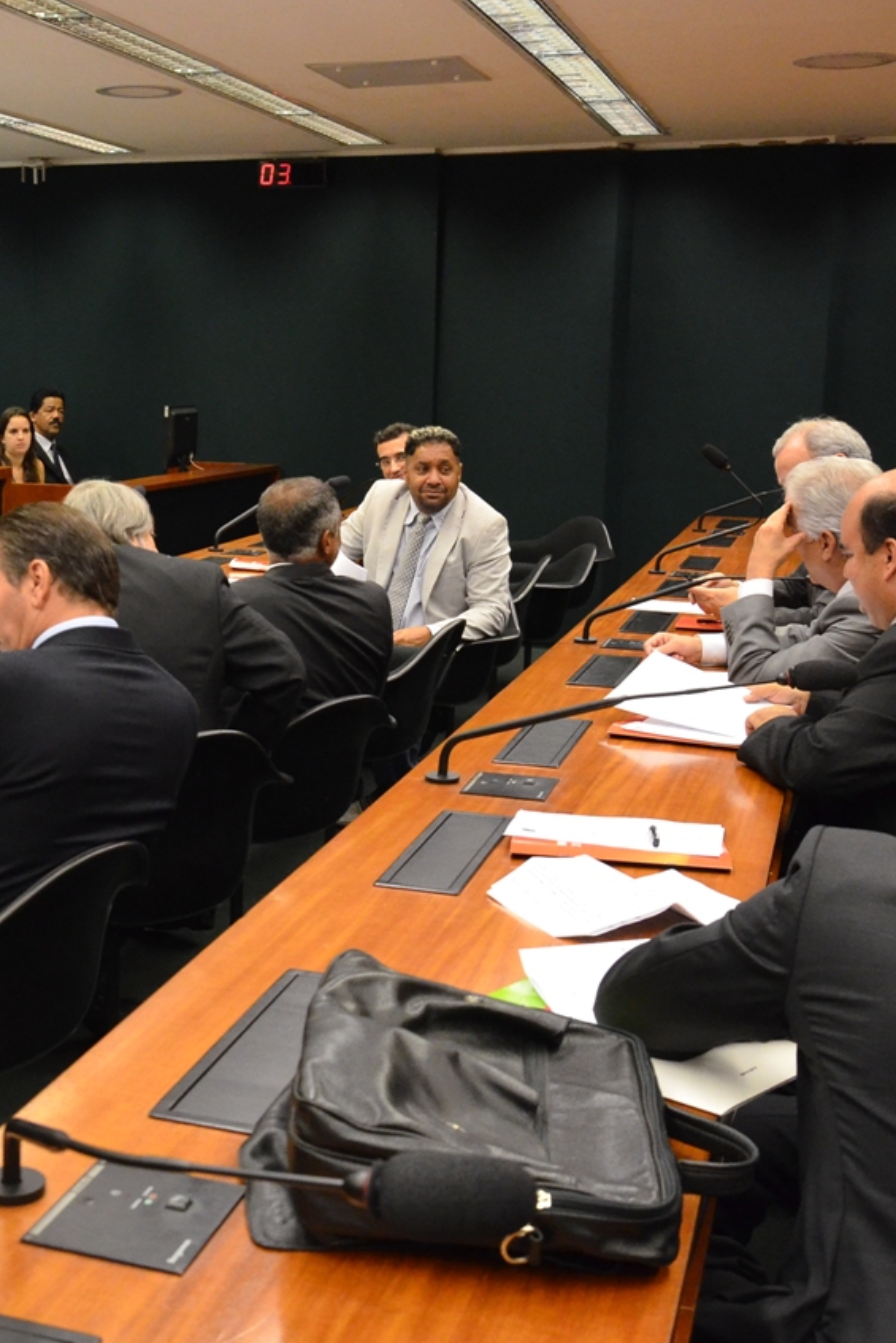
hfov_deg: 27.9
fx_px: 1754
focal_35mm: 47
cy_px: 618
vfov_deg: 41.9
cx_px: 147
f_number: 5
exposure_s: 1/250
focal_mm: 18
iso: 2500
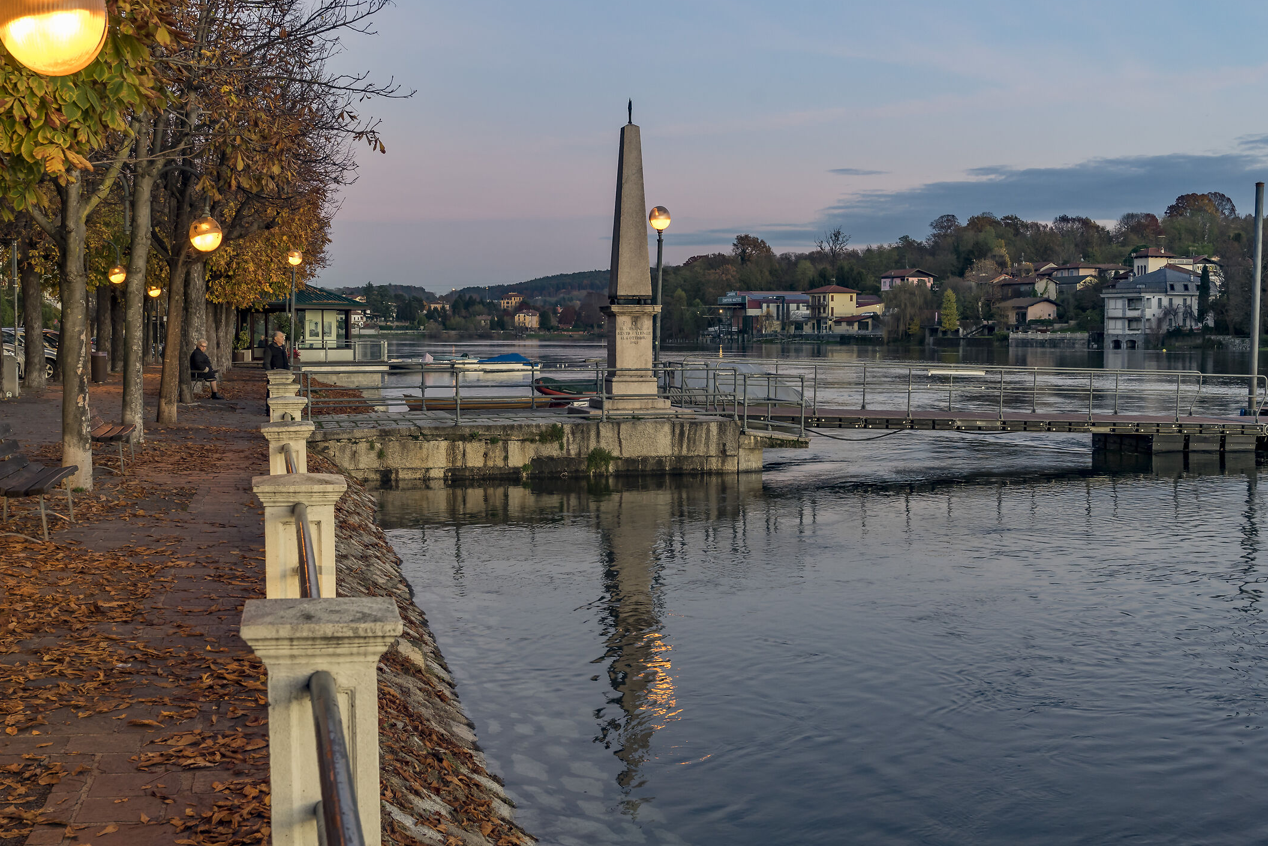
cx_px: 607
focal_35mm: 42
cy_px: 419
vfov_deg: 31.9
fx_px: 1479
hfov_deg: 46.4
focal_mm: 37
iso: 800
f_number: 8
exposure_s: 1/25
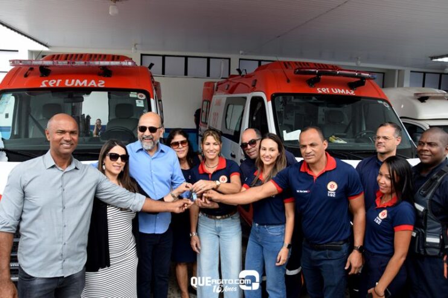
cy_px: 149
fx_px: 336
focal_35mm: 27
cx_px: 224
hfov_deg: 67.4
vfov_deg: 47.9
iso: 400
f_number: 7.1
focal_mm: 18
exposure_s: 1/200
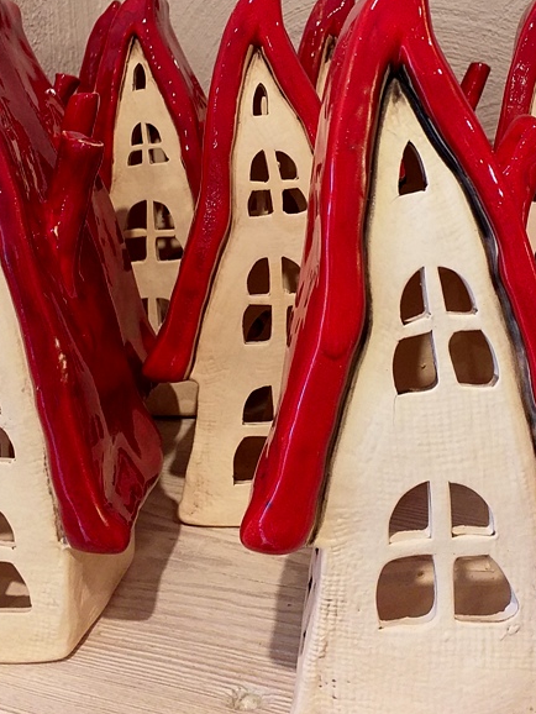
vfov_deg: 41.6
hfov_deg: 32.9
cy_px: 176
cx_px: 296
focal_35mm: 44
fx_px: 908
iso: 200
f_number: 1.9
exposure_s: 1/50
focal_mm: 3.6
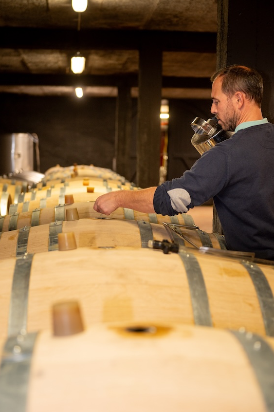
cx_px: 132
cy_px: 212
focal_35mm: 64
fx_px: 732
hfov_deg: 21.2
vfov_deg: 31.4
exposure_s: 1/100
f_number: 3.2
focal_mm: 60
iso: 640
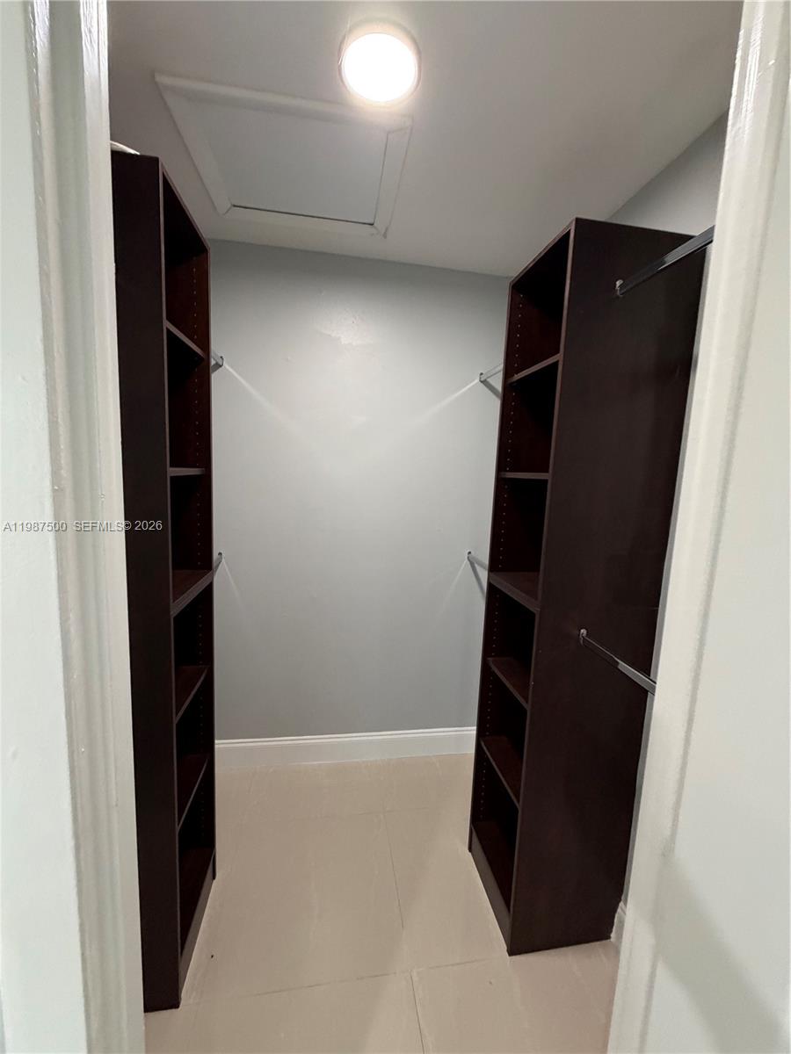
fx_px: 427
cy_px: 527
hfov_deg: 85.7
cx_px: 396
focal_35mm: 14
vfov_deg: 102.1
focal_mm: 2.22
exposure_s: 1/48
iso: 320
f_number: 2.2
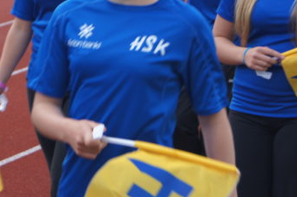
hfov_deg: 13.3
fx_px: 1260
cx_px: 17
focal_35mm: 153
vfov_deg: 8.9
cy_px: 51
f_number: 5.6
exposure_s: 1/80
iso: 160
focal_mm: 50
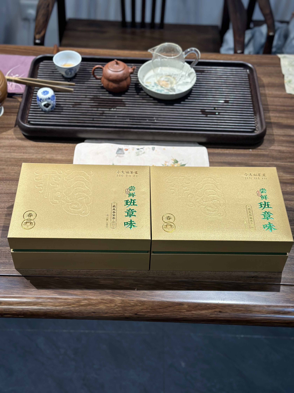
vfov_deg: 39.7
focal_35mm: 48
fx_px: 544
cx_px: 147
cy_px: 196
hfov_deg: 30.3
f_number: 1.78
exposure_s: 1/107
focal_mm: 6.86
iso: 64
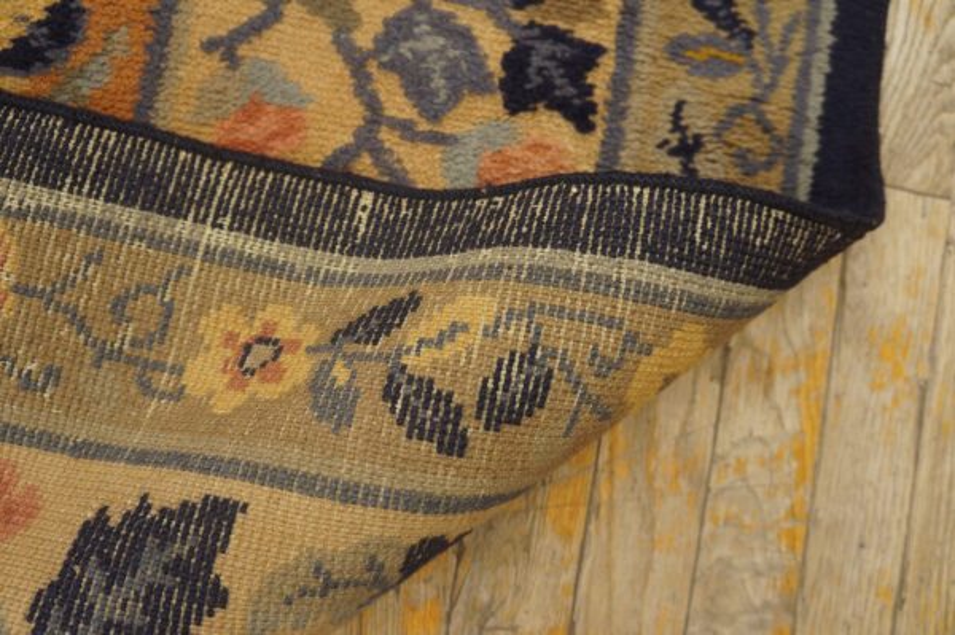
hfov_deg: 62.0
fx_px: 795
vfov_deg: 43.5
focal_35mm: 30
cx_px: 478
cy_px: 318
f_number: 4
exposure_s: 1/60
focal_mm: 20
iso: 1250
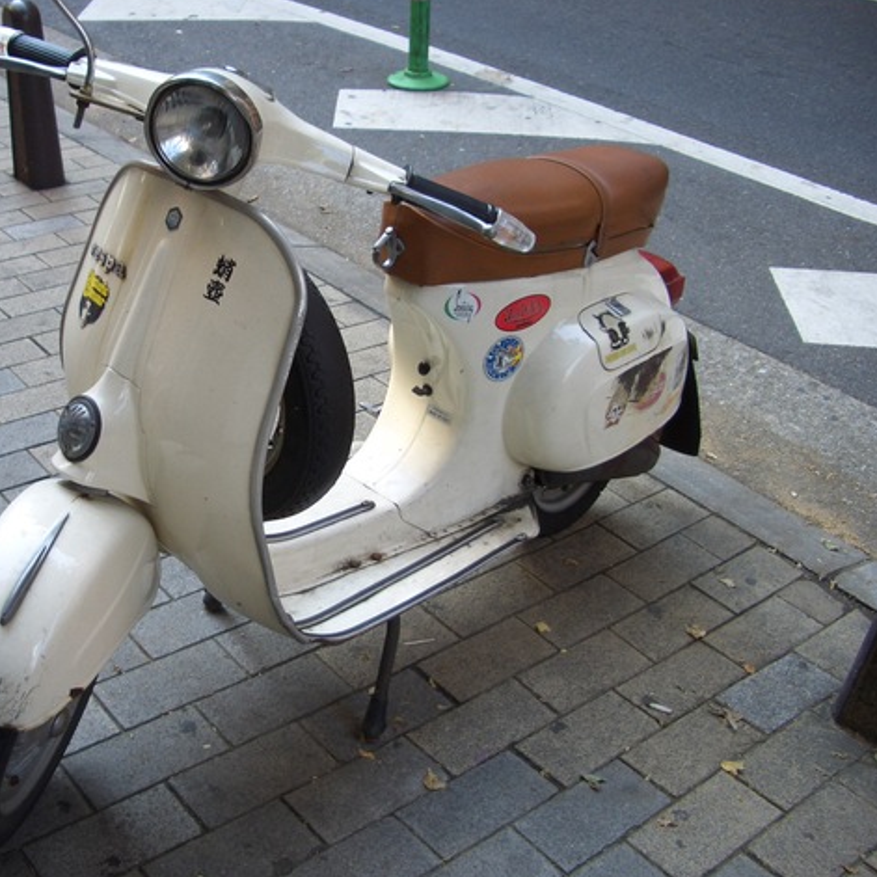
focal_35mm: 42
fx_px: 1204
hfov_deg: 39.6
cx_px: 292
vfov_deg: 40.0
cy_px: 434
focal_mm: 5.8
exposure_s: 1/60
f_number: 2.6
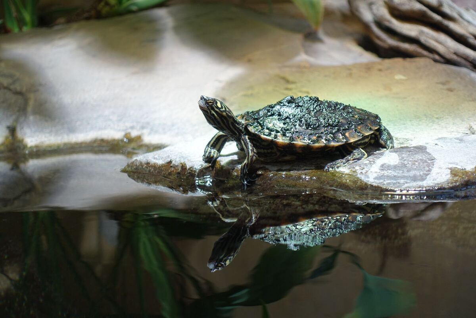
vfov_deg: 19.5
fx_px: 925
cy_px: 159
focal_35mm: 70
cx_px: 238
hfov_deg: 28.8
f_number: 3.2
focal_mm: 25.7
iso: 200
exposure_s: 1/100
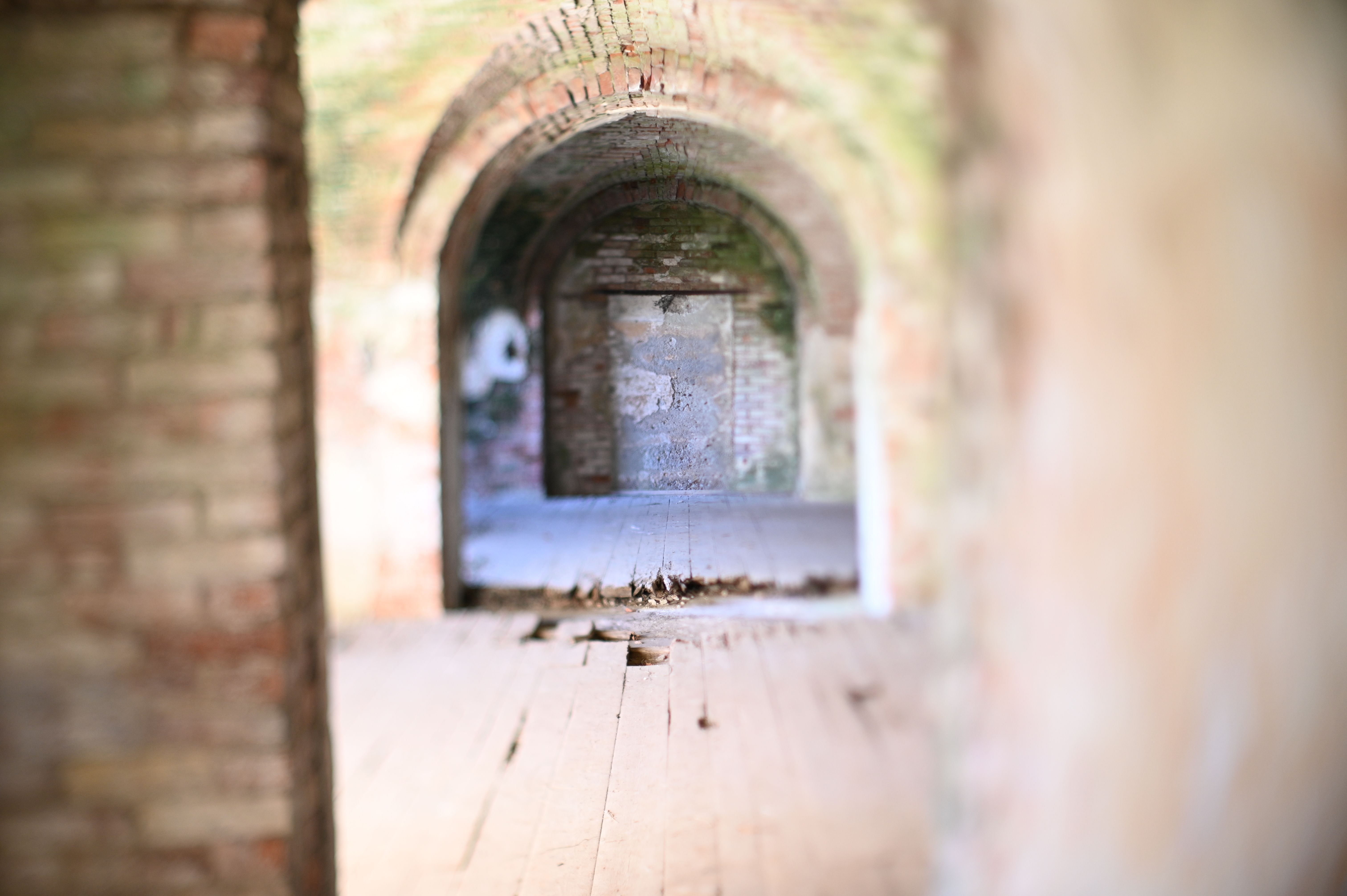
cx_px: 674
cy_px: 448
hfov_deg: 39.6
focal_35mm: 50
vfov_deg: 27.0
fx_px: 1870
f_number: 1.4
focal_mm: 50
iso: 560
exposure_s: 1/100
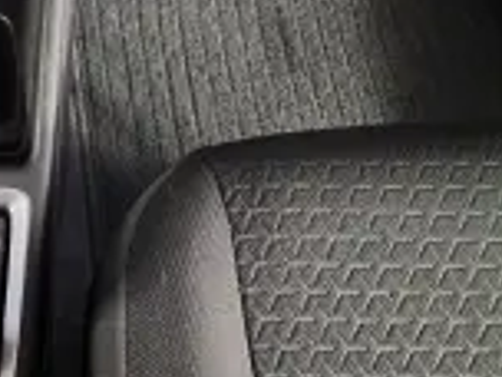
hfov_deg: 27.0
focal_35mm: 64
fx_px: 928
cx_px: -89
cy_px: 10
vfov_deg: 22.2
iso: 1600
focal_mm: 4
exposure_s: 1/11
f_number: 1.8
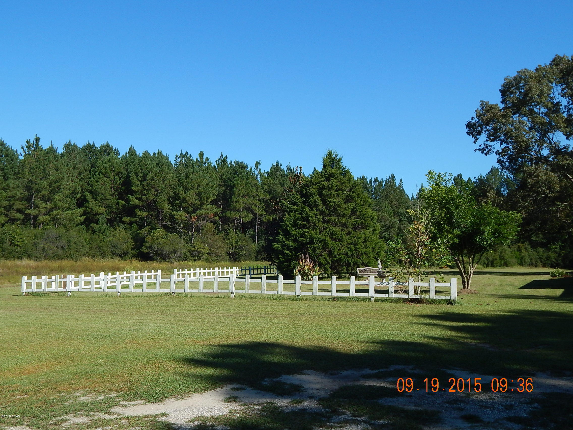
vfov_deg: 37.7
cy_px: 215
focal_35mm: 38
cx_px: 286
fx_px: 629
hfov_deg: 49.0
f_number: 3.4
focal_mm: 6.8
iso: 125
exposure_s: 1/1250
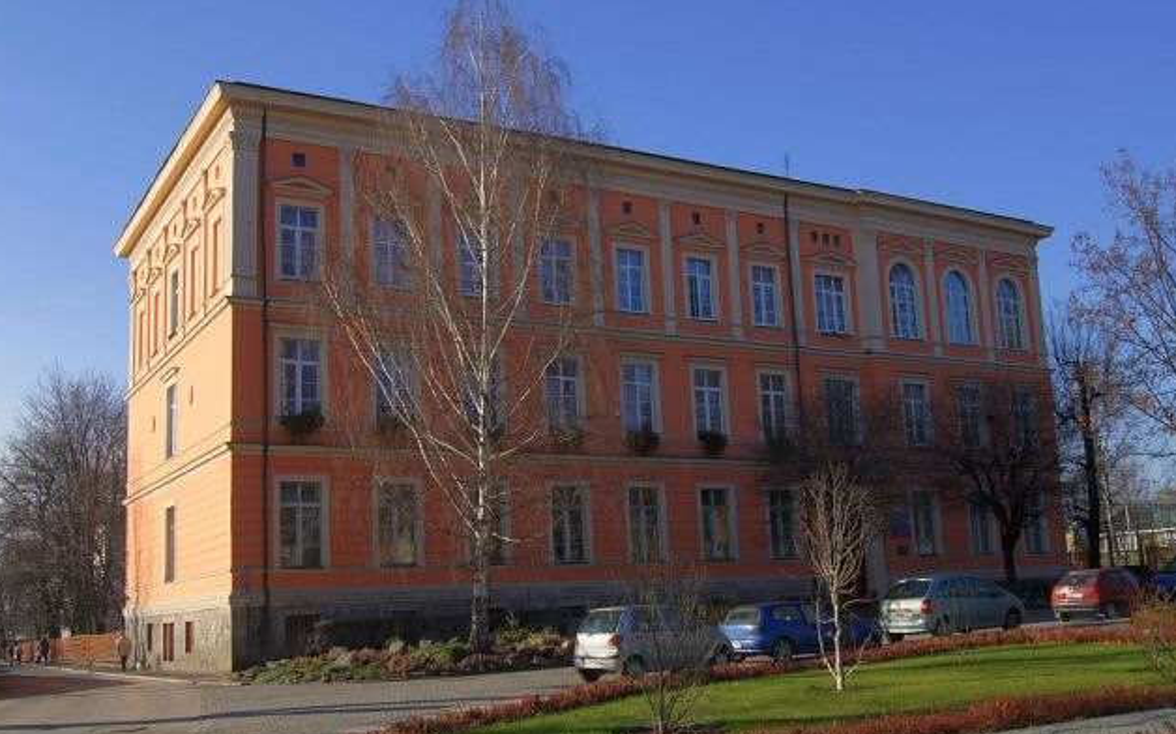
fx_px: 1282
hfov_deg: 49.3
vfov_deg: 32.0
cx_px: 590
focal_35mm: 40
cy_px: 386
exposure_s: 1/250
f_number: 6.3
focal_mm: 9.57
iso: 100
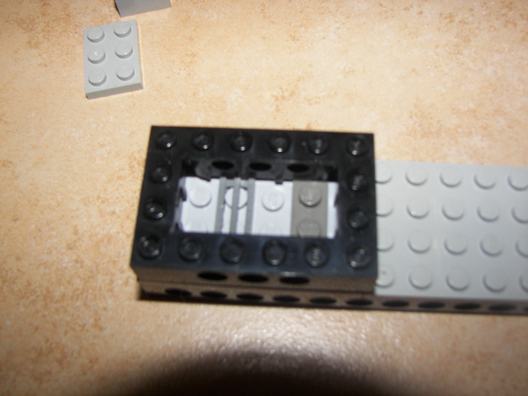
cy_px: 198
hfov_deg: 51.4
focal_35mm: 36
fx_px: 549
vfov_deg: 39.7
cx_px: 264
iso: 100
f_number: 2.8
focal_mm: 6
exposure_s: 1/30
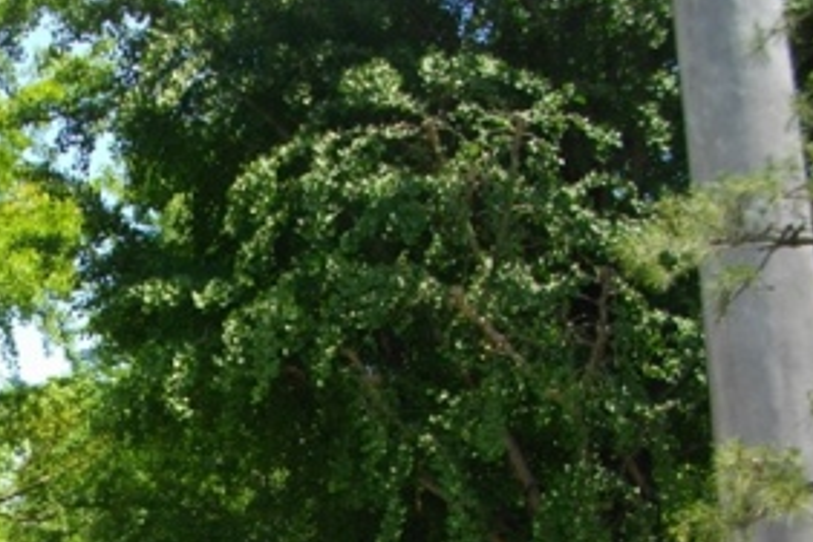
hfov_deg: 32.5
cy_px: 517
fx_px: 1332
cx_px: 101
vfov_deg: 22.3
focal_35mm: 59
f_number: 2.9
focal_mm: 5.7
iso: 100
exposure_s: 1/500
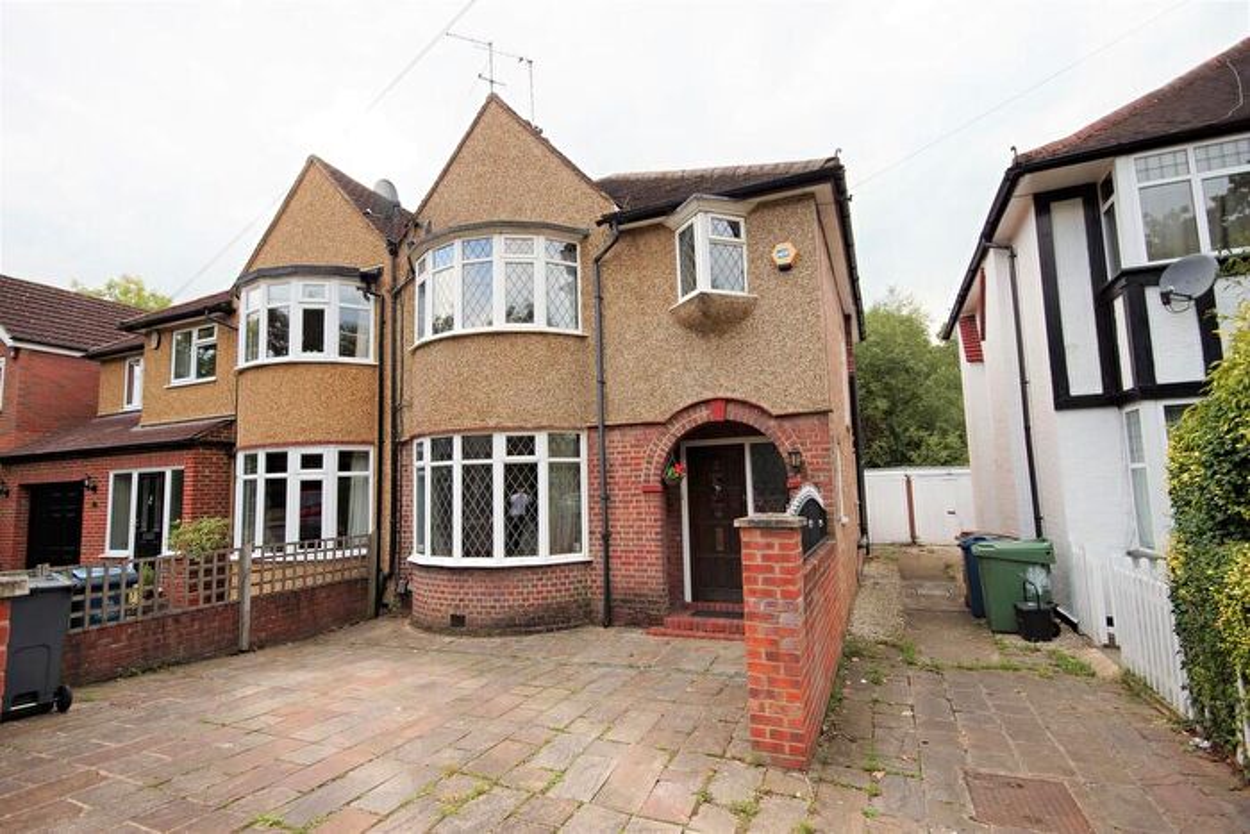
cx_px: 625
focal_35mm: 18
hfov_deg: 90.0
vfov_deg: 67.4
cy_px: 417
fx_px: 625
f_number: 8
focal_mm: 12
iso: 100
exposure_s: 1/125
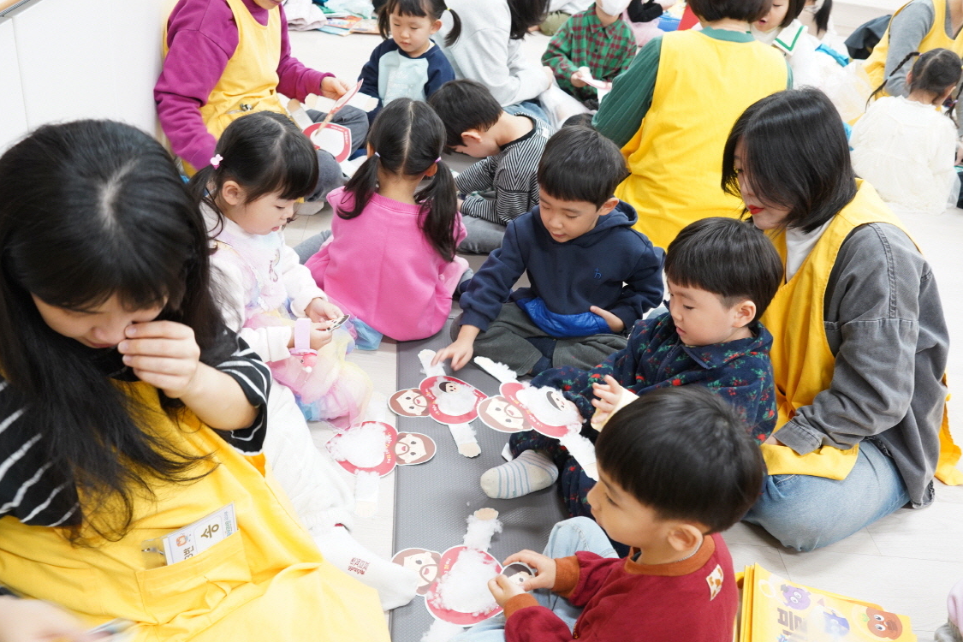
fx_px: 856
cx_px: 470
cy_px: 318
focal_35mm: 32
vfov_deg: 41.1
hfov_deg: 58.7
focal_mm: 30
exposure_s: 1/30
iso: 2500
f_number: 6.3
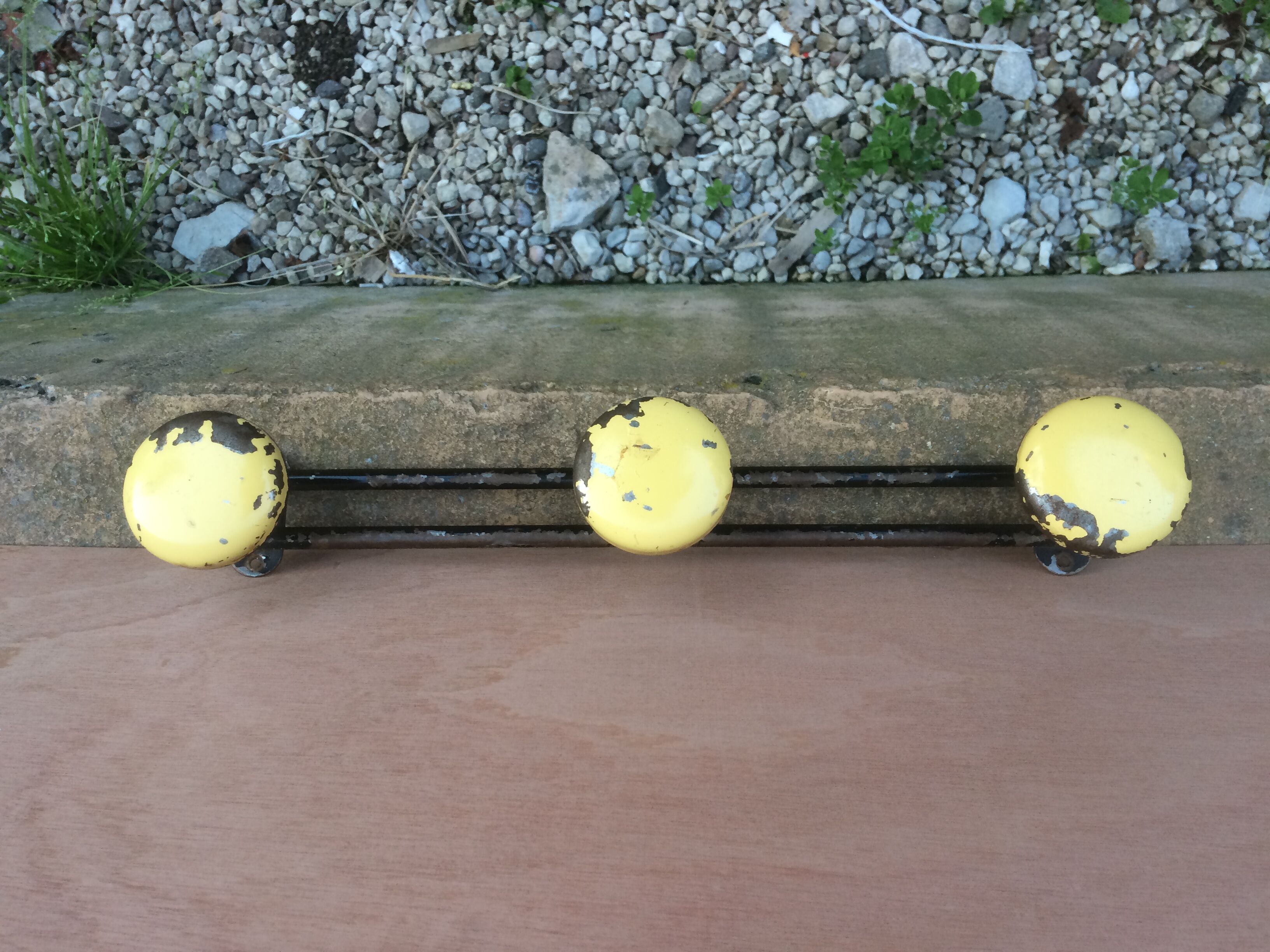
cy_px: 476
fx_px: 1064
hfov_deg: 61.7
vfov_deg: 48.2
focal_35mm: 29
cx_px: 635
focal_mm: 4.15
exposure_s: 1/33
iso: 32
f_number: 2.2
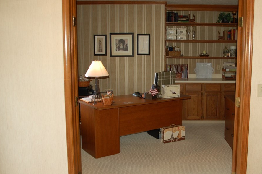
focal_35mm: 39
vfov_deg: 34.4
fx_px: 281
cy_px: 81
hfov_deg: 49.8
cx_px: 155
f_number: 3.8
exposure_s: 1/60
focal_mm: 21
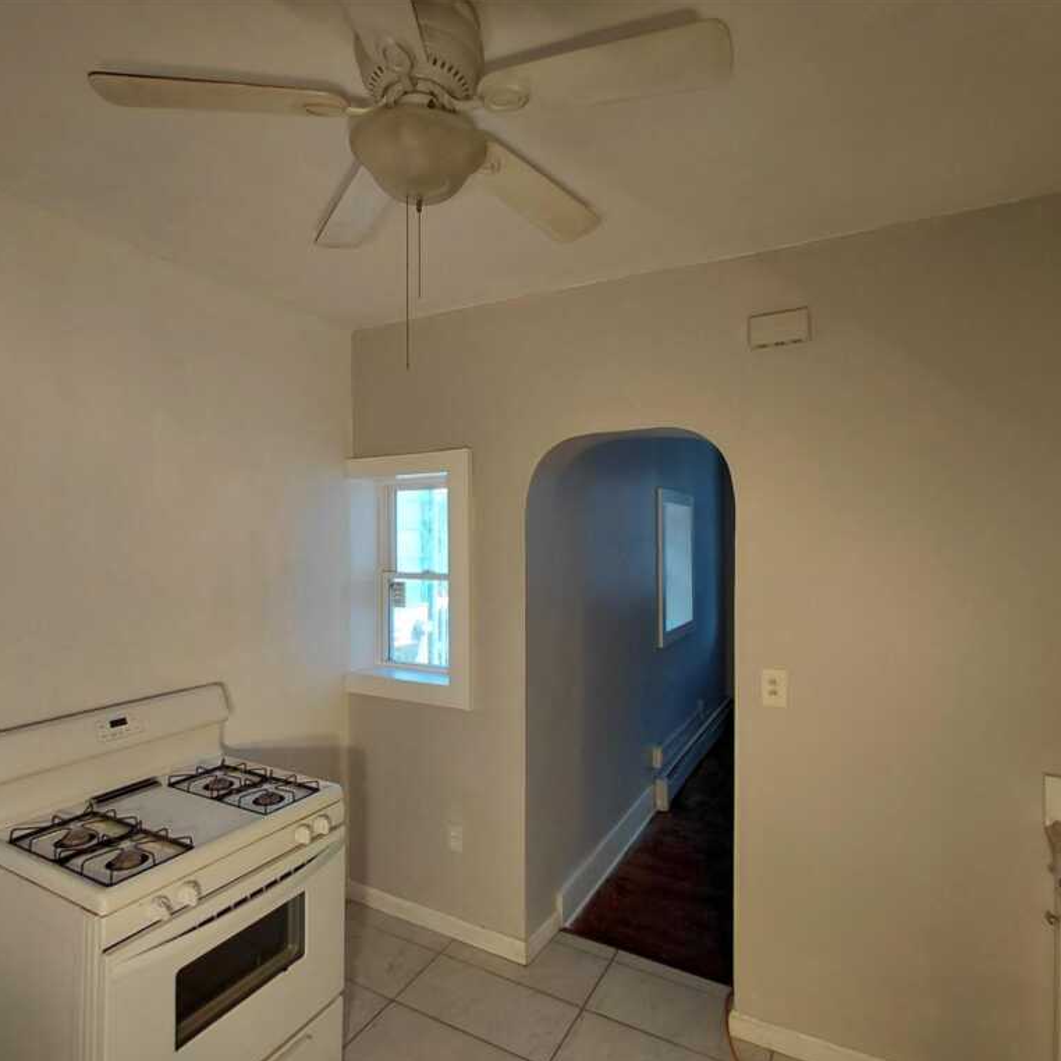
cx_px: 507
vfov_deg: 77.7
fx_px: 659
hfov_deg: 77.6
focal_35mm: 19
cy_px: 530
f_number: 2.2
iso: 40
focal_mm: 1.64
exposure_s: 1/171
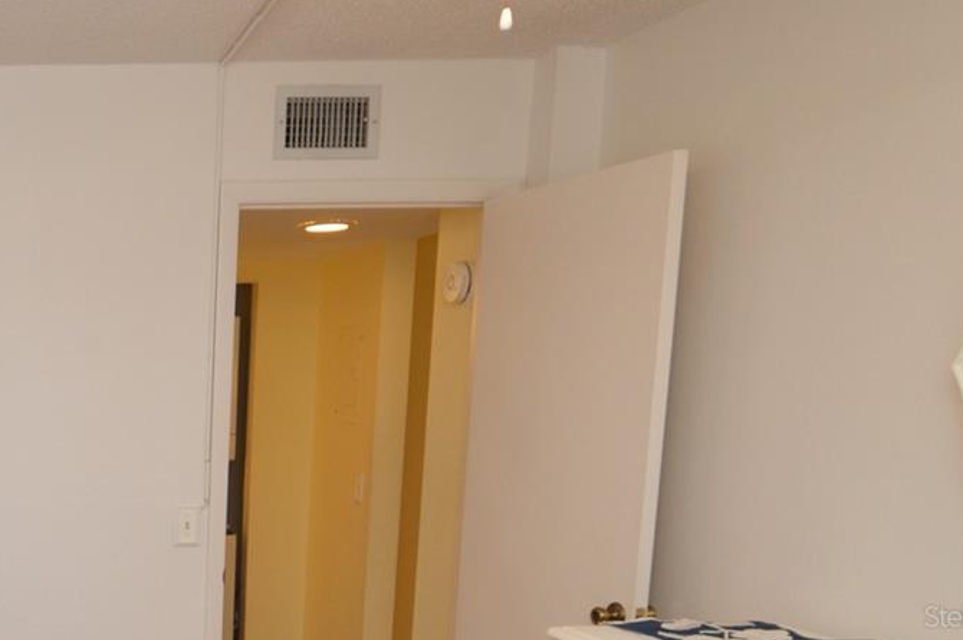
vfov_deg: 29.4
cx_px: -98
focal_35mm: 43
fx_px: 1149
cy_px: 616
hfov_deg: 37.9
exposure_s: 1/60
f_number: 4
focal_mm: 12
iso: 400
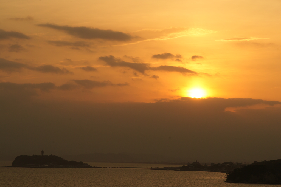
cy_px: 94
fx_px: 1092
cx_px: 140
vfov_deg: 9.8
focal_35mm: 140
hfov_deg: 14.7
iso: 100
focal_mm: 140
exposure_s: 1/90
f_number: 16
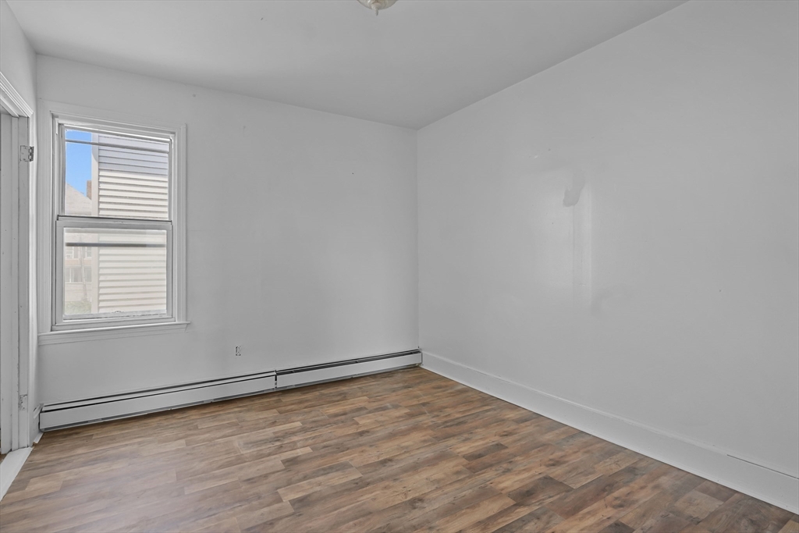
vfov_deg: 70.5
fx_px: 377
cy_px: 266
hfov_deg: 93.3
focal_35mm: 17
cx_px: 400
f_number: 6.3
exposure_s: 1/8
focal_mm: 17
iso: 320
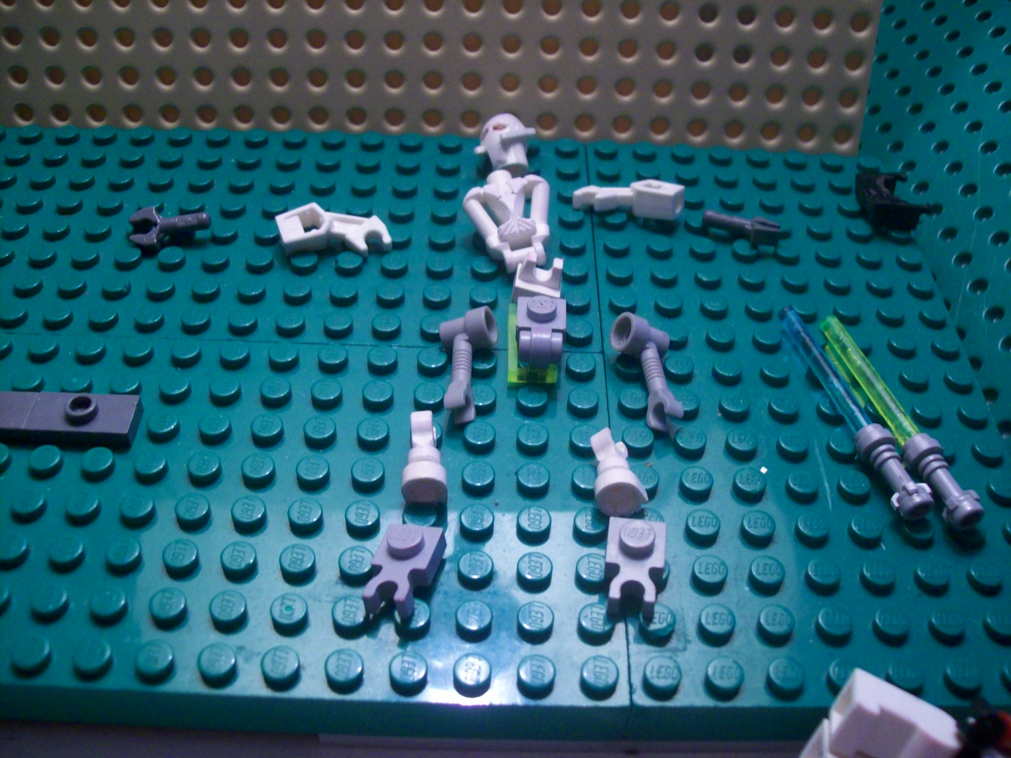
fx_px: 1051
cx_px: 506
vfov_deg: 39.7
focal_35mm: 36
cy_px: 379
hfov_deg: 51.4
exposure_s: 1/27
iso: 160
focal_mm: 6
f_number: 2.7
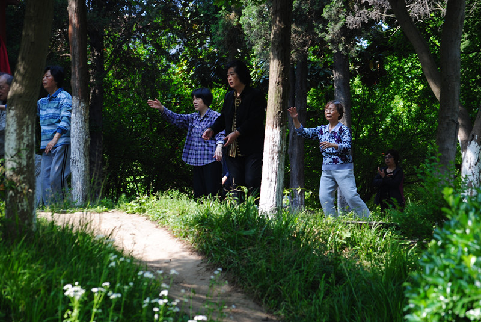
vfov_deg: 10.8
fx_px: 1705
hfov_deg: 16.1
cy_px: 161
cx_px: 240
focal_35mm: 128
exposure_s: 1/80
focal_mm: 85
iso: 100
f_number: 5.6
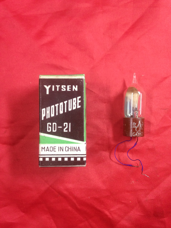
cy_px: 114
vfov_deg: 55.4
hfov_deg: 42.9
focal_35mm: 33
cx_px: 86
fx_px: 217
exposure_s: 1/20
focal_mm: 4.12
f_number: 2.4
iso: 160
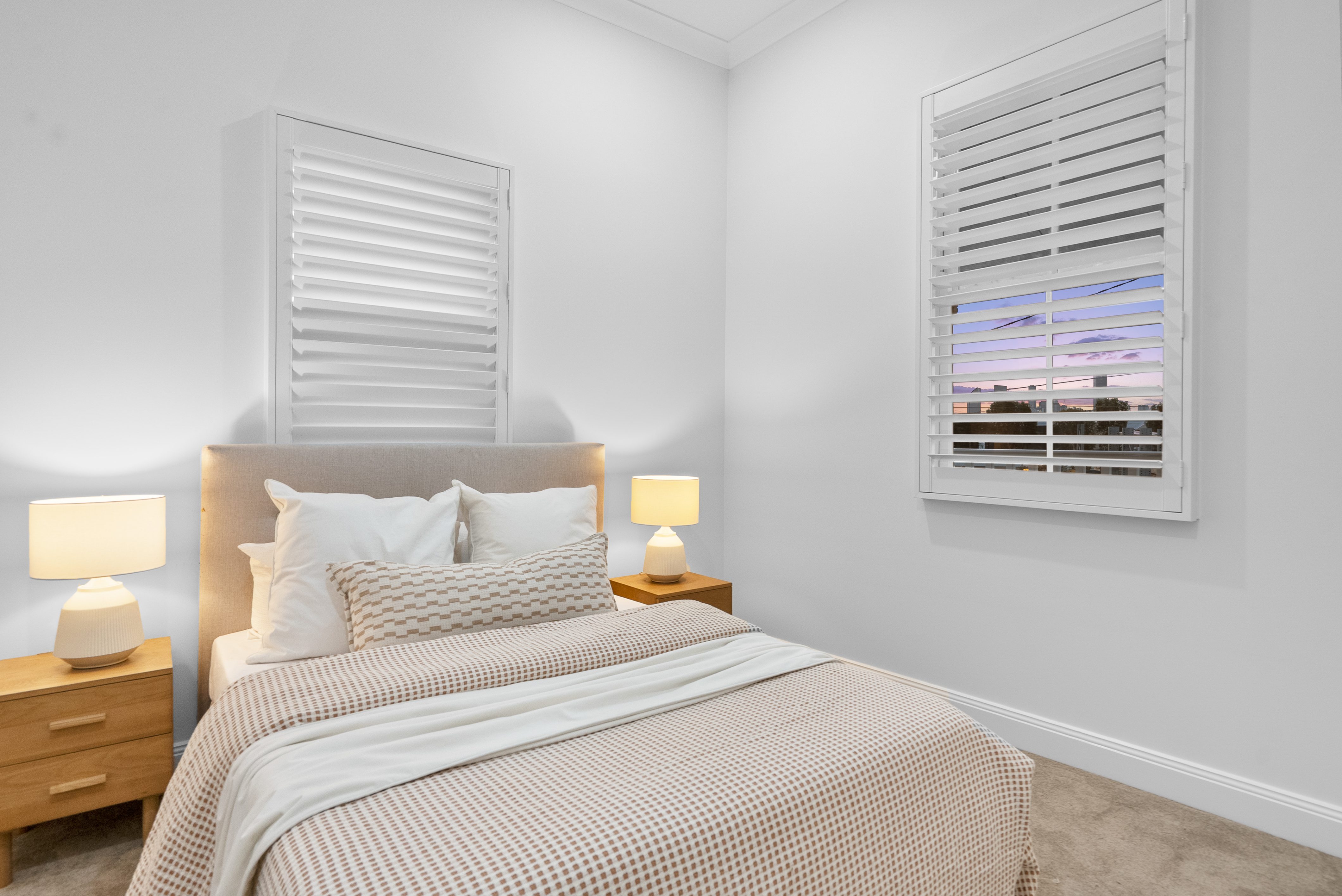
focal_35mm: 18
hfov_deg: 90.0
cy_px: 448
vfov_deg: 67.5
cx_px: 671
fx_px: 671
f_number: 7.1
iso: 400
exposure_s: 1/30
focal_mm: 18
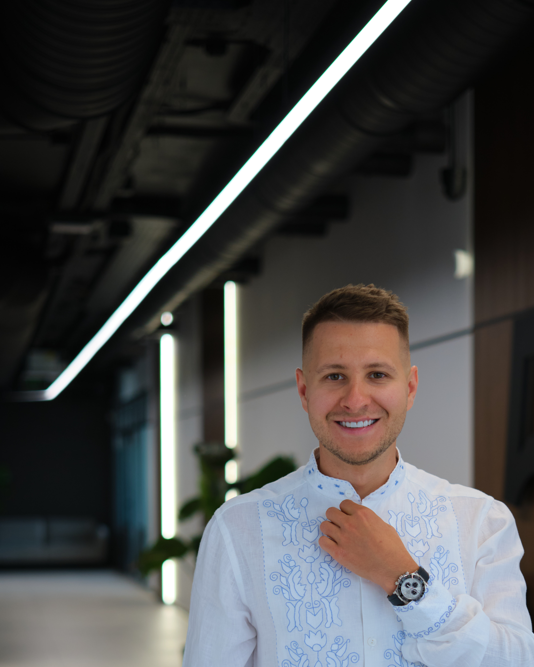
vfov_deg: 24.0
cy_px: 540
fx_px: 1541
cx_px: 364
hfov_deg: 19.6
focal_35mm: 78
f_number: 1.6
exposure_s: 1/125
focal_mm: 33
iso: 250
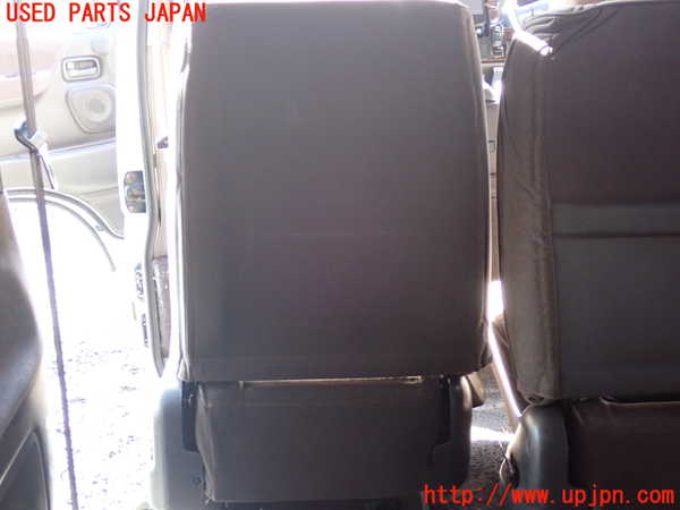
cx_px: 340
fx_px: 982
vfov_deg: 29.1
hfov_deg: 38.2
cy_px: 255
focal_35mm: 50
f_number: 3.2
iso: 800
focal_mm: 9.01
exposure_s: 1/50
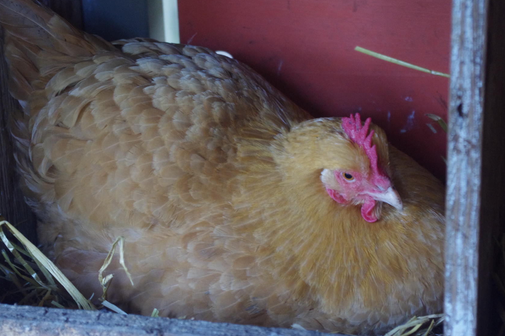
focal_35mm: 85
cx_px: 246
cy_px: 163
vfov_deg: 16.1
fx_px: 1192
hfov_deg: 23.9
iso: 1600
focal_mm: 55
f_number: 5.6
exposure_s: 1/10
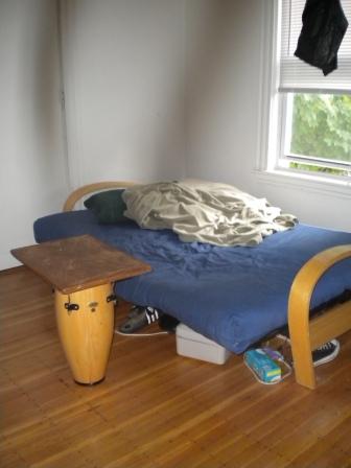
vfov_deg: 52.6
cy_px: 234
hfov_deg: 40.7
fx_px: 473
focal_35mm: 35
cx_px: 176
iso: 400
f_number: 3.1
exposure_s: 1/30
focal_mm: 6.3
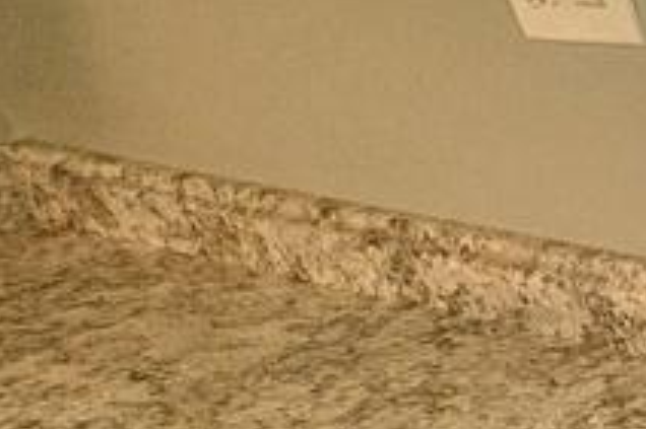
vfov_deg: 19.8
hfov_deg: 17.5
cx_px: 1383
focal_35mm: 66
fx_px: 1183
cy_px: 456
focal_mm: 2.22
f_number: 2.2
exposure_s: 1/120
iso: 500
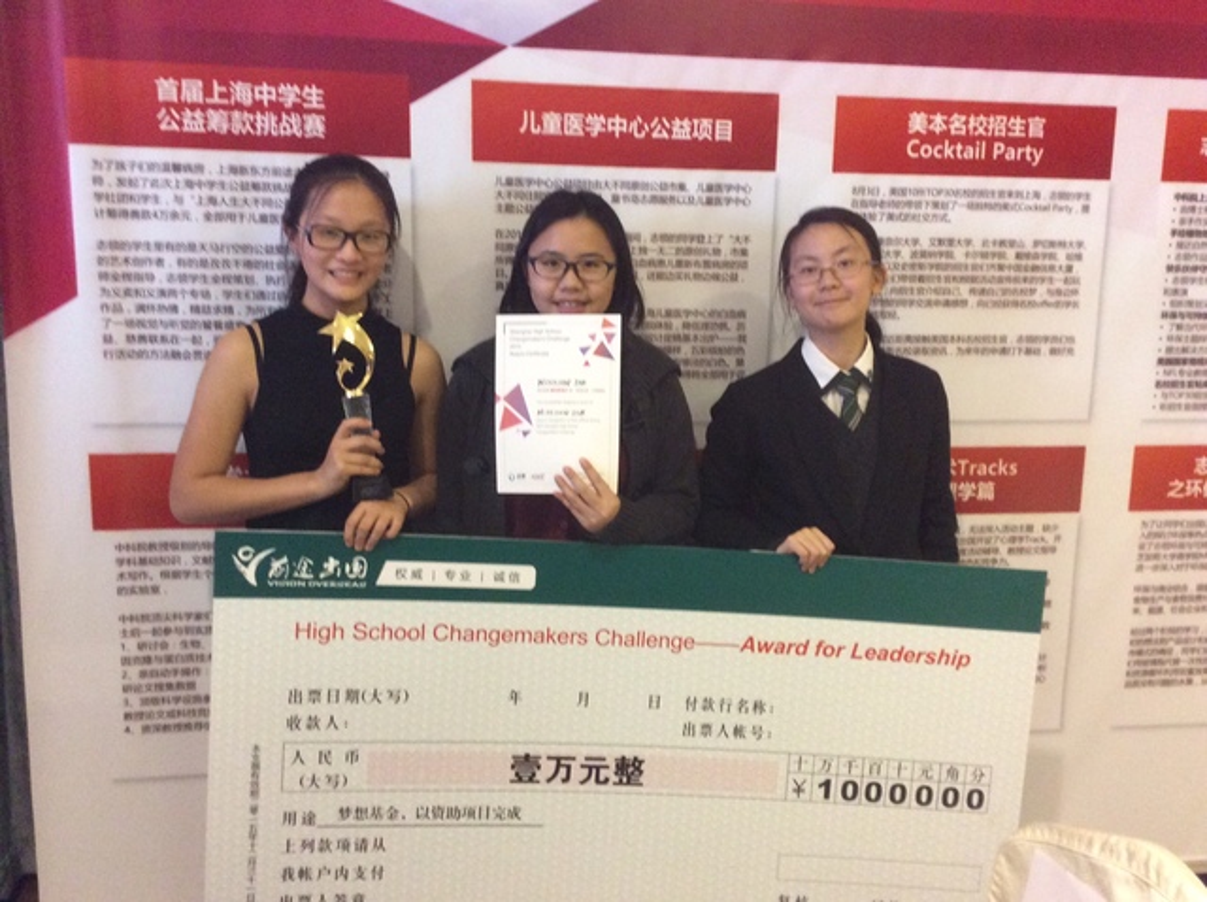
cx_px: 604
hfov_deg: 56.9
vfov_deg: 44.1
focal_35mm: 32
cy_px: 451
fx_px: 1114
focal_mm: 3.3
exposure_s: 1/20
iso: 250
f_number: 2.4
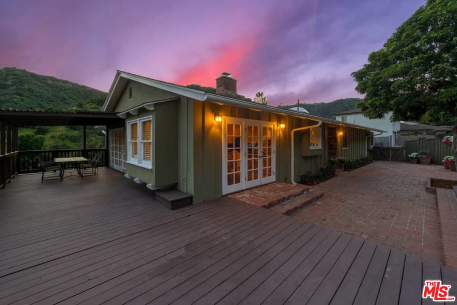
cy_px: 152
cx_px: 228
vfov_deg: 81.3
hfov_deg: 104.2
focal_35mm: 14
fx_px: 178
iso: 320
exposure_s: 1/40
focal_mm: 14
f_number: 18
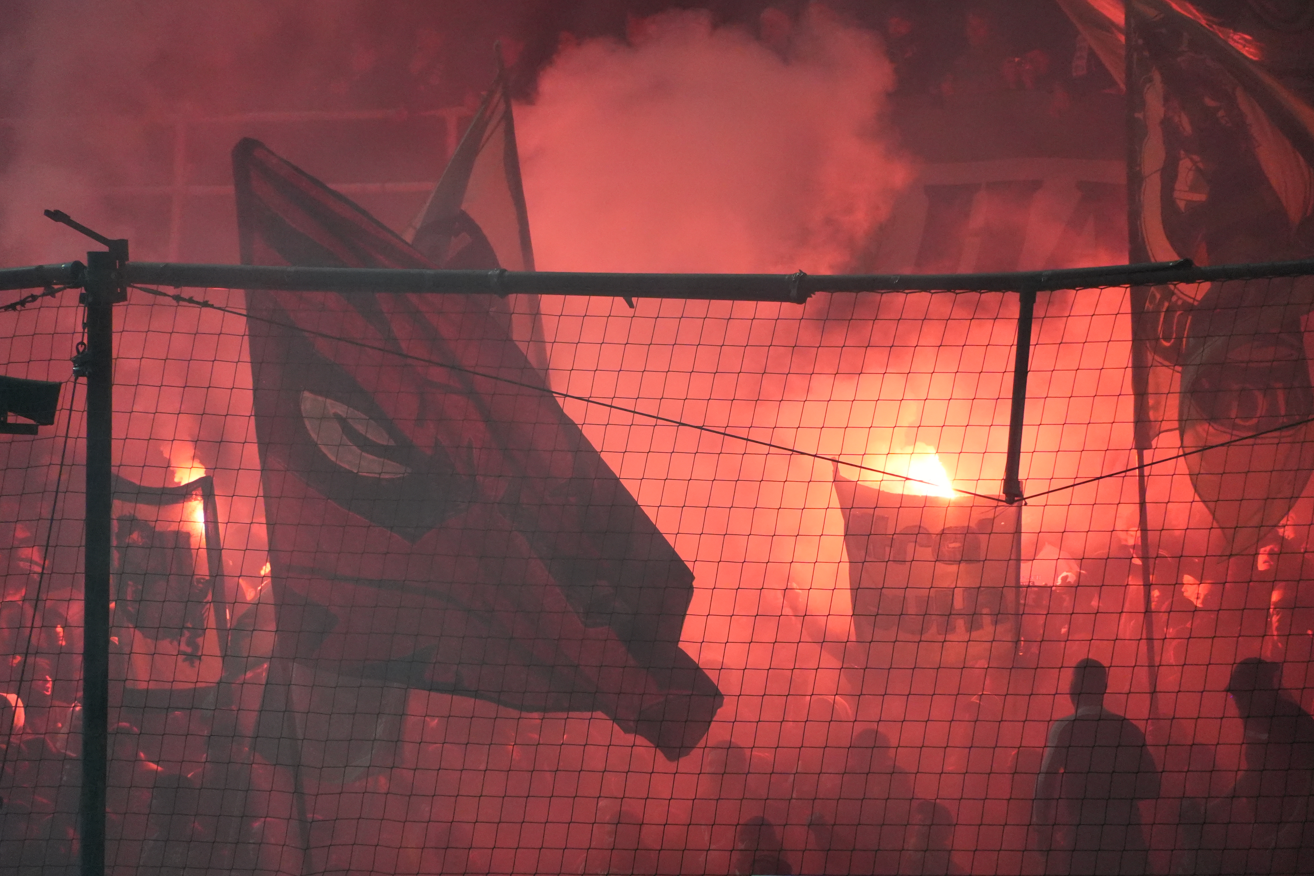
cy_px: 439
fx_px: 16460
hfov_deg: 4.6
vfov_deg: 3.0
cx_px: 657
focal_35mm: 451
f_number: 6.3
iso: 6400
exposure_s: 1/500
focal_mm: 300
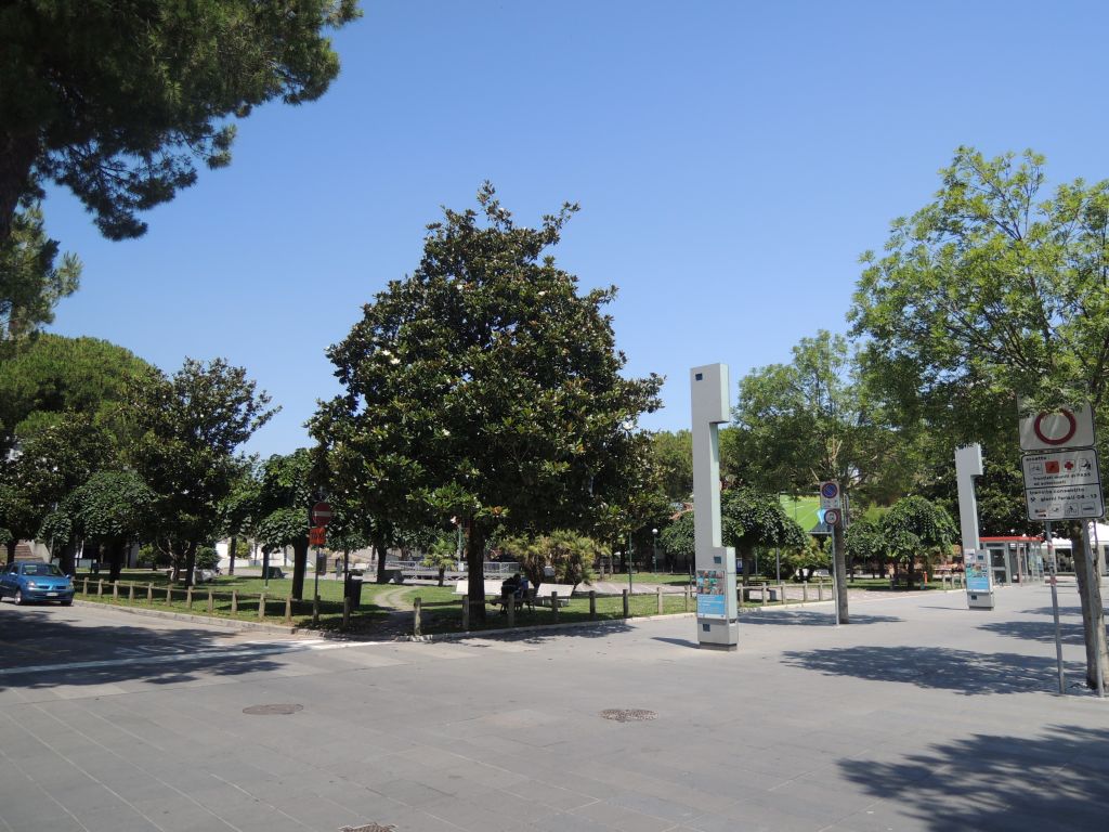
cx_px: 554
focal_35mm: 24
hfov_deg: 71.6
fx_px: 769
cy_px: 416
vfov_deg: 56.8
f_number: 2.5
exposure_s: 1/1600
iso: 100
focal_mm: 4.3
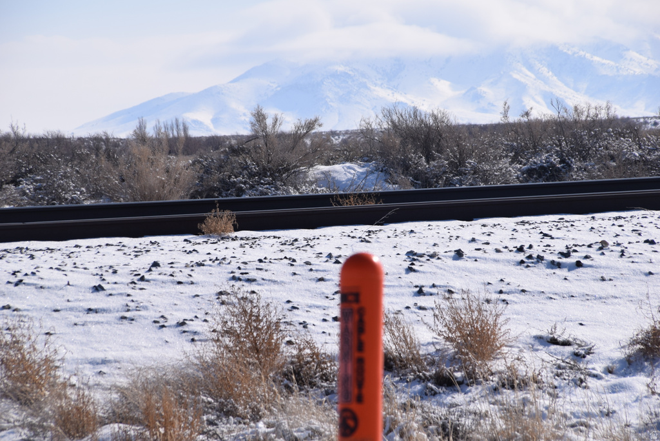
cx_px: 330
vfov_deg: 6.3
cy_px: 220
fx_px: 3988
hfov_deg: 9.5
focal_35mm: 218
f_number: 10
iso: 200
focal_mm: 145
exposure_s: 1/800
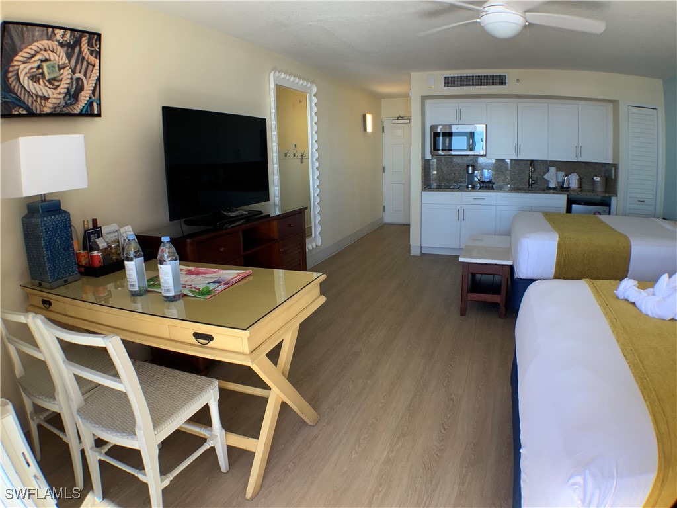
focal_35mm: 29
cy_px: 254
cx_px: 338
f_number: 1.8
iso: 32
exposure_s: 1/60
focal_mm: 3
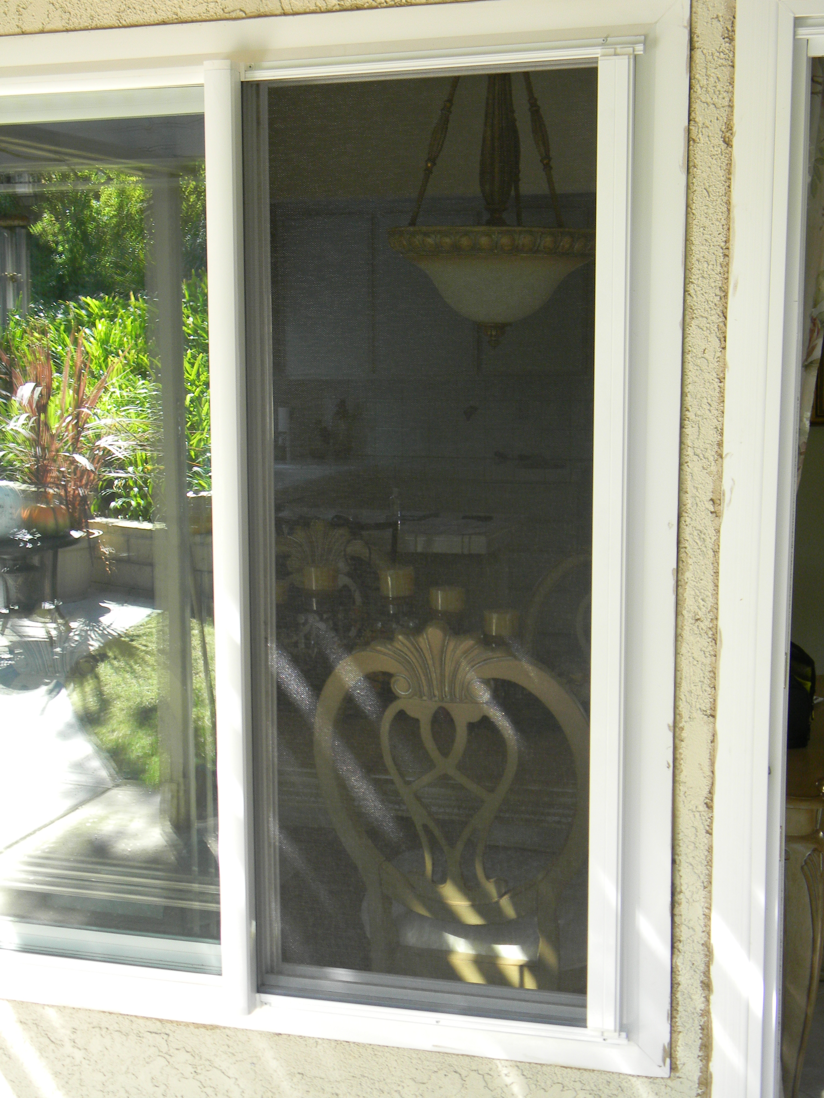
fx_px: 1492
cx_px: 412
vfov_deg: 40.4
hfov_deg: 30.9
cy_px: 549
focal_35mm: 47
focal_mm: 8.6
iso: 107
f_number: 3.9
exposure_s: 1/30
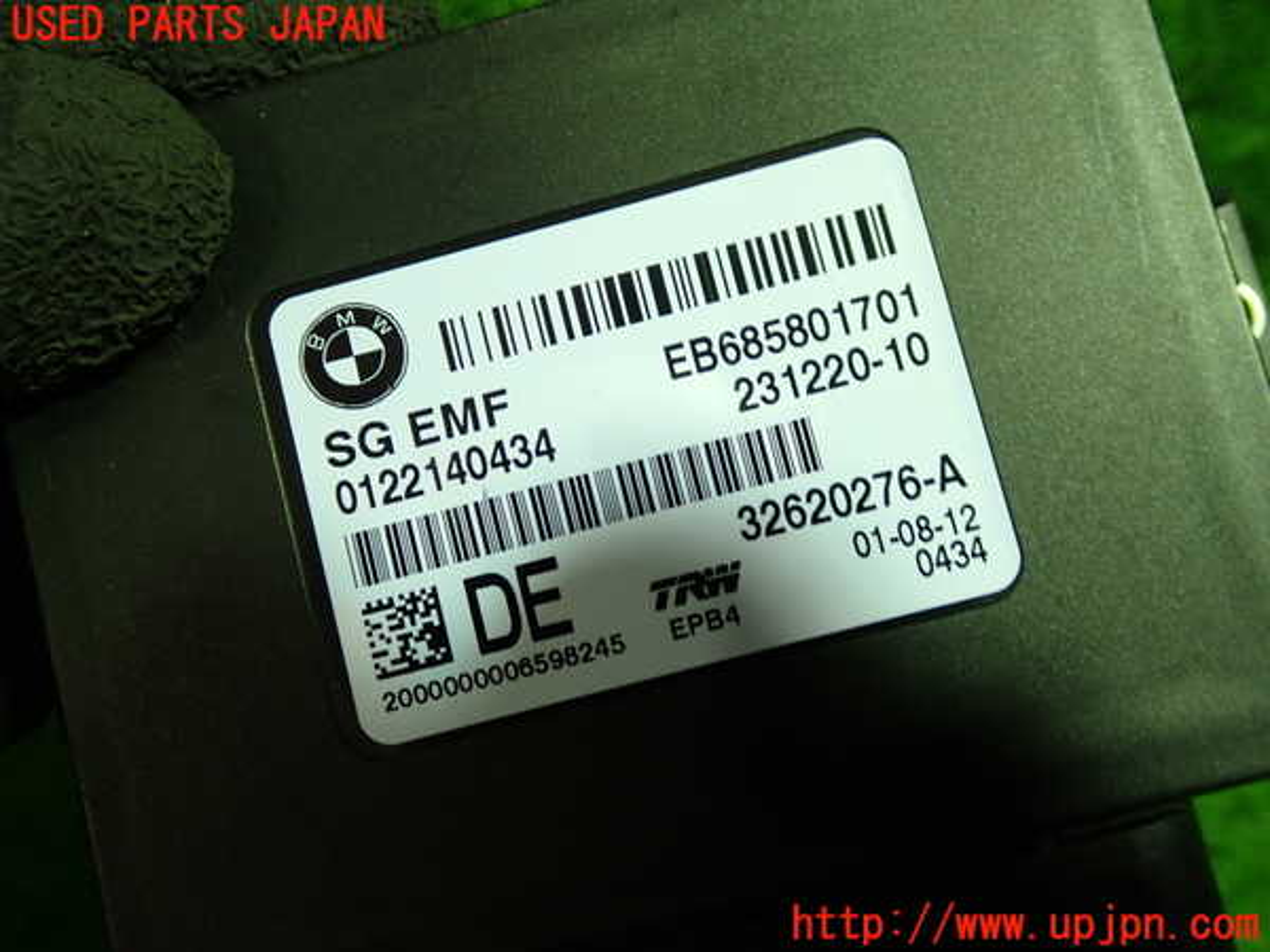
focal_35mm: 32
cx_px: 635
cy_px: 476
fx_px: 1174
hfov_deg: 56.8
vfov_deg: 44.2
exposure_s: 1/40
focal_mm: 5.79
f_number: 2.4
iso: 200
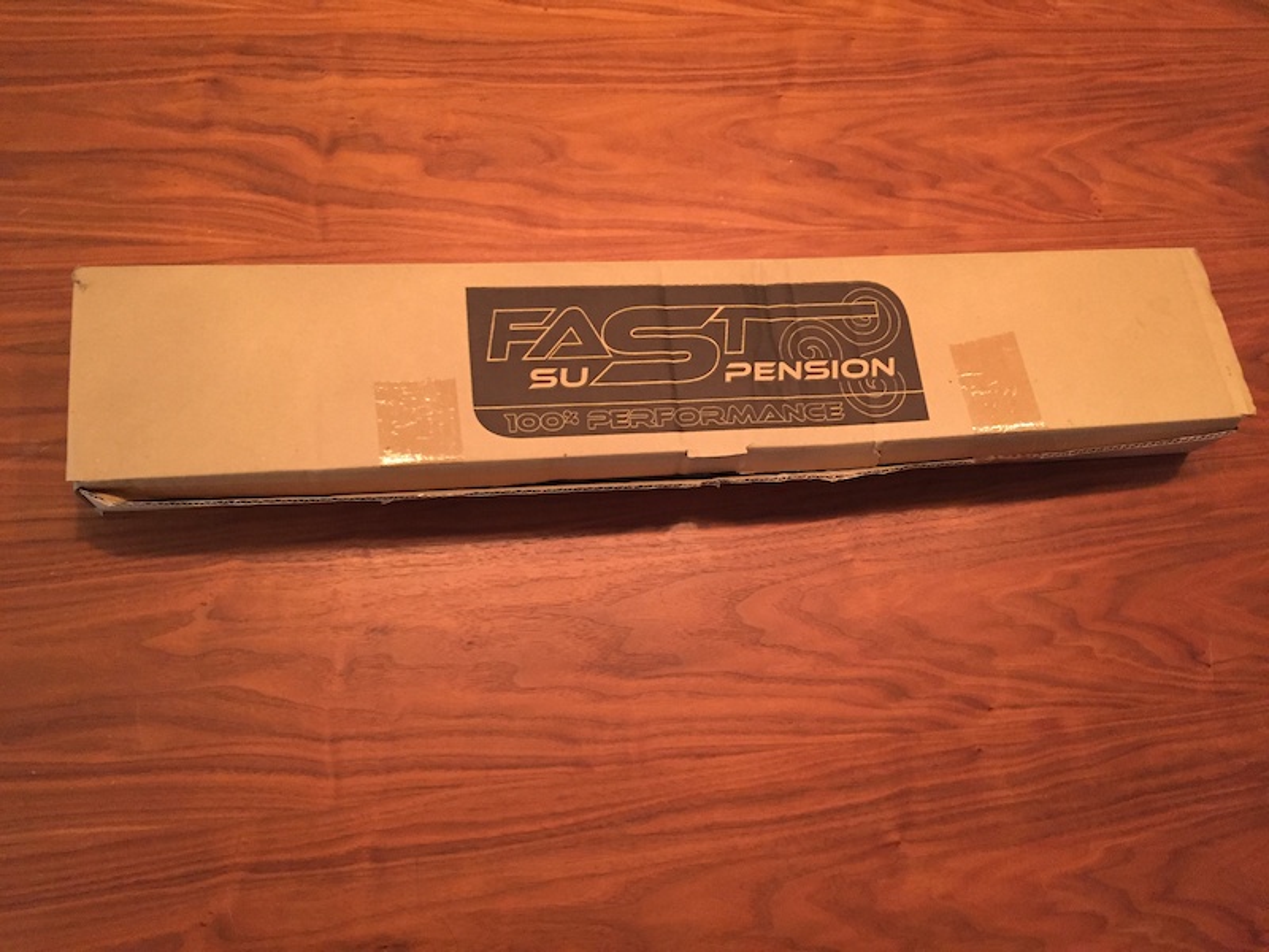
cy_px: 476
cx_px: 634
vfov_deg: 48.2
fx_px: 1063
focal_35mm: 29
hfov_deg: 61.7
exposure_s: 1/15
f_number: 2.2
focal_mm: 4.15
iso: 250
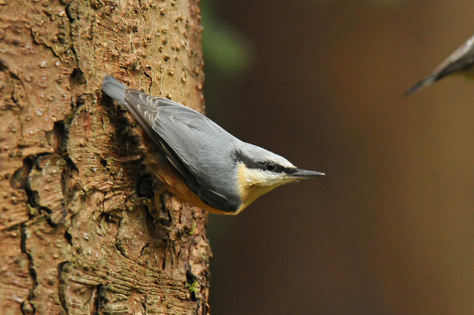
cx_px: 237
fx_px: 11835
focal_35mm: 900
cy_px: 158
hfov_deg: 2.3
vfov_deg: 1.5
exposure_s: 1/100
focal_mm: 600
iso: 2000
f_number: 6.3
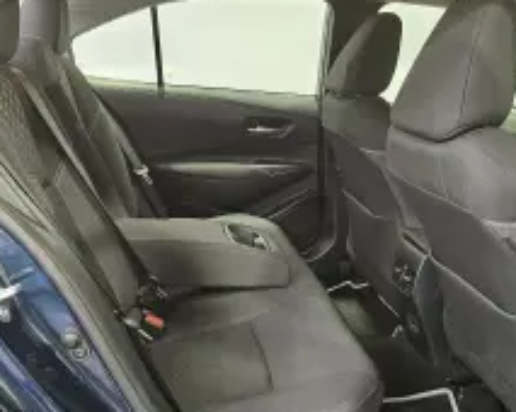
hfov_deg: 48.0
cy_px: 262
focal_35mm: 38
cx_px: 250
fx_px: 580
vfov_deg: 38.8
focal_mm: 6.3
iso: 640
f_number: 1.7
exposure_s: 1/100
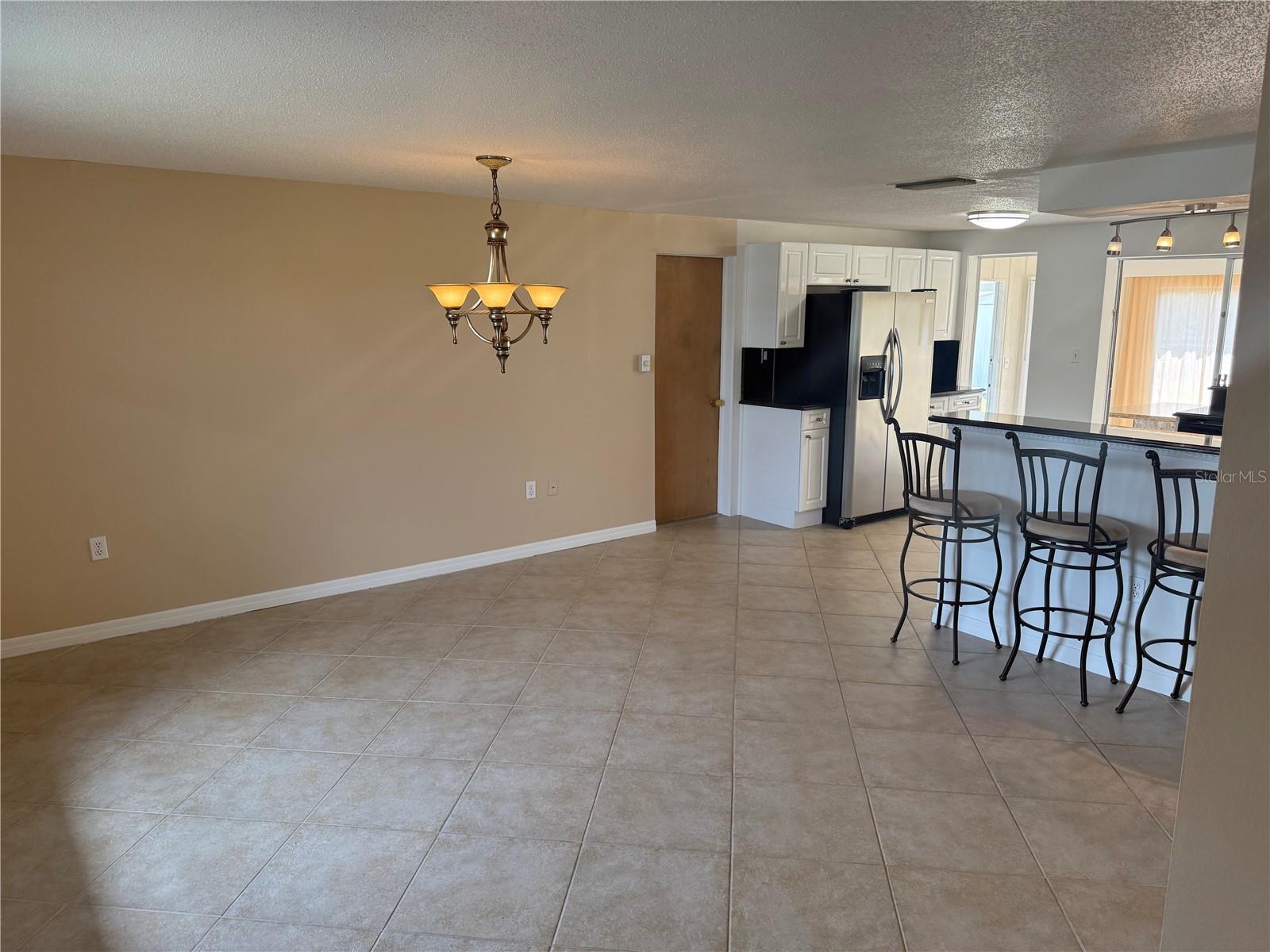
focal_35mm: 24
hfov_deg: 71.6
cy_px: 476
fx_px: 881
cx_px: 635
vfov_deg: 56.8
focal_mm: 6.76
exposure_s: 1/224
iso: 160
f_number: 1.78
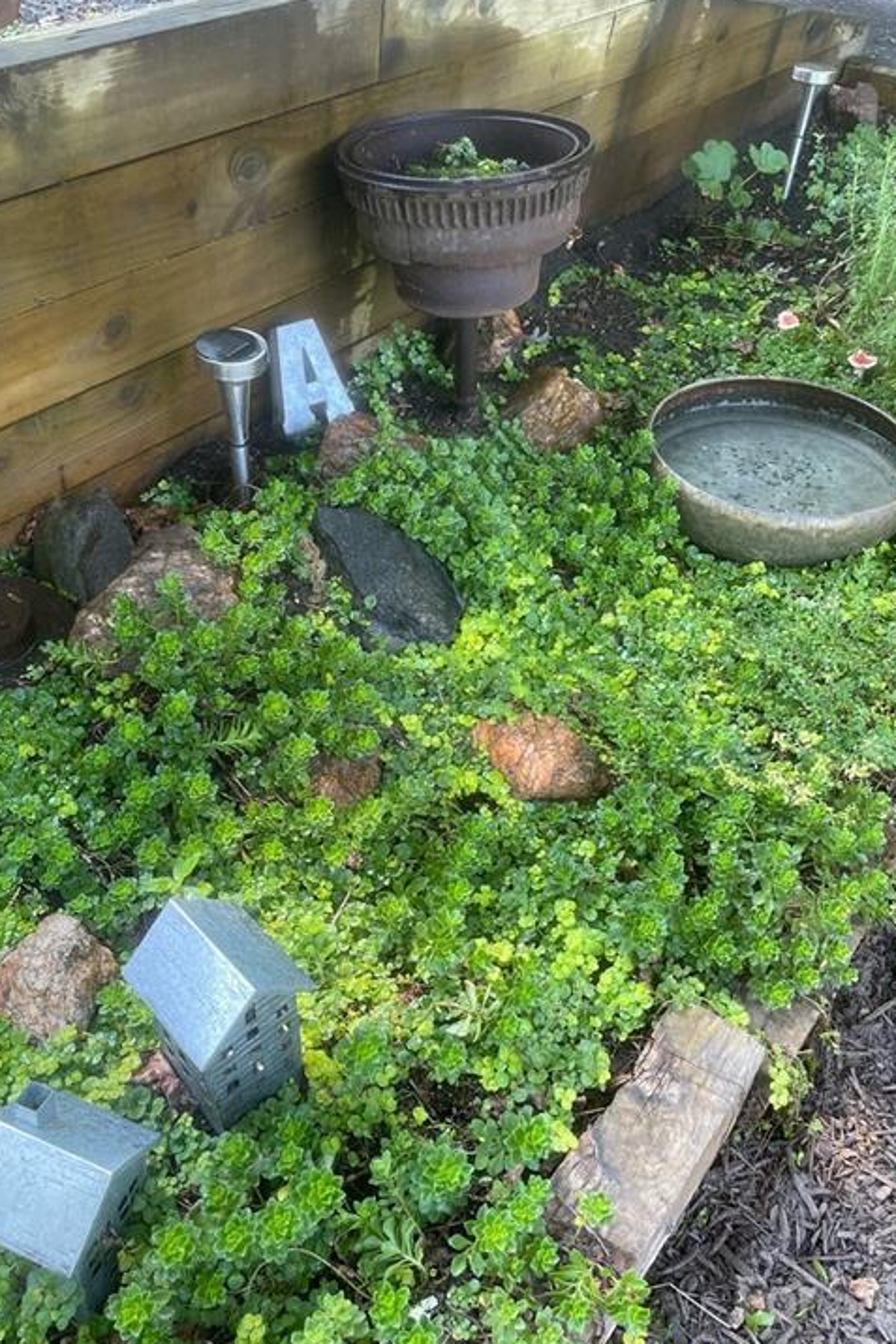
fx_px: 1083
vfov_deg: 63.6
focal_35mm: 29
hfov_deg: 44.9
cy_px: 710
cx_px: 409
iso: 100
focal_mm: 4.2
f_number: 1.6
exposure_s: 1/121
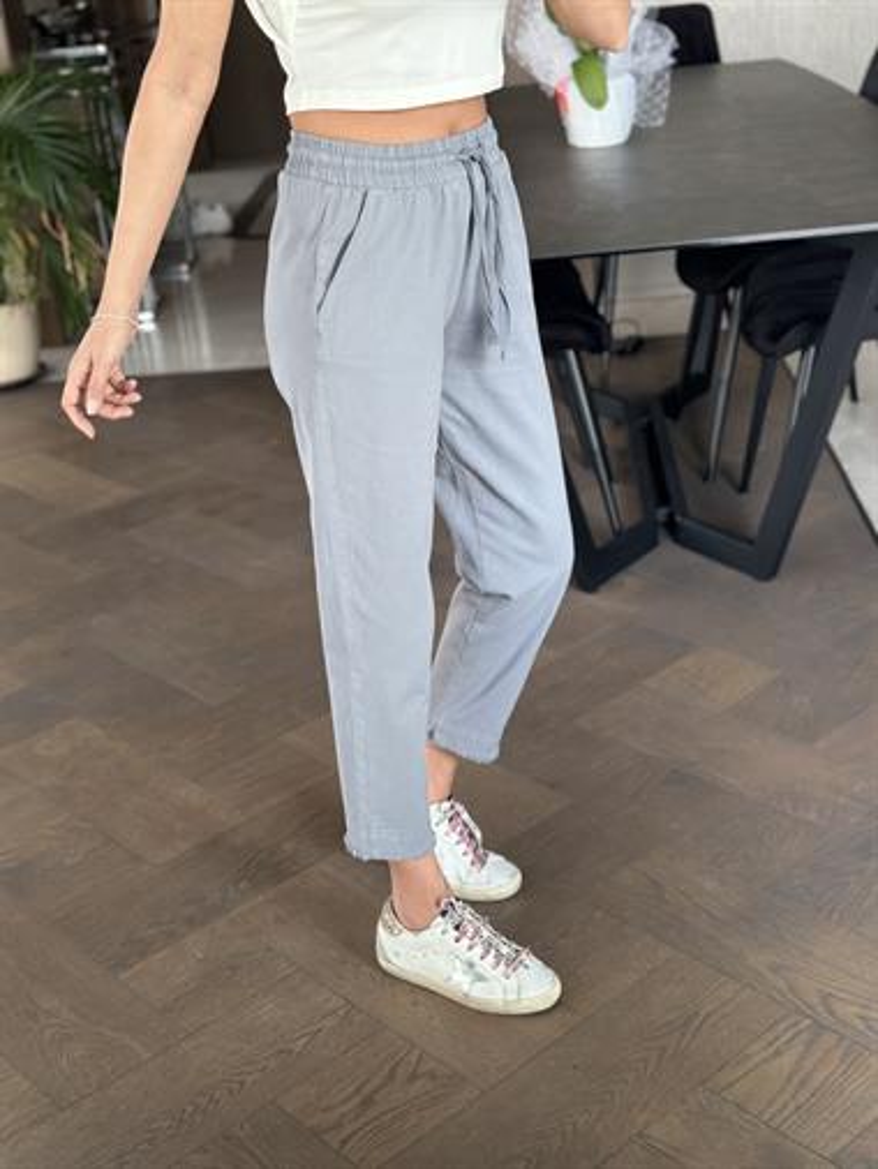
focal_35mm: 48
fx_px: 1622
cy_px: 584
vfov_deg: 39.6
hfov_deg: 30.3
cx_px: 439
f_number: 1.78
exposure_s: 1/60
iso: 200
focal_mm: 6.86
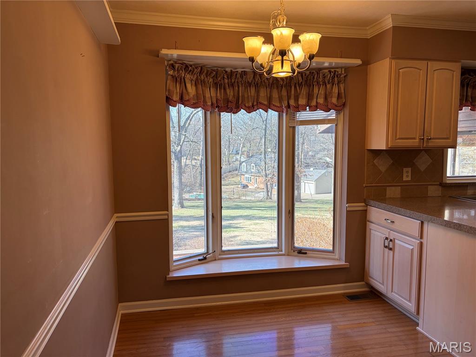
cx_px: 238
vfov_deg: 53.1
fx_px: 358
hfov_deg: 67.3
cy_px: 178
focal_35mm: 26
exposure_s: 1/171
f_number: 1.6
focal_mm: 5.96
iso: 50
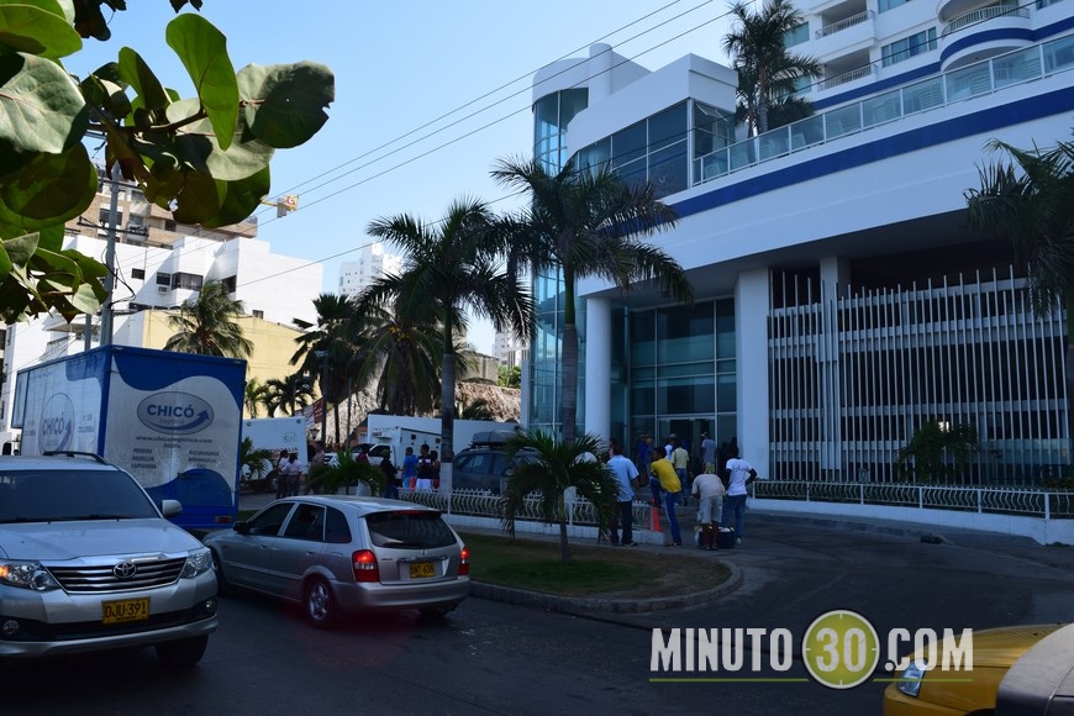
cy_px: 358
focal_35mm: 27
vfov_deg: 47.9
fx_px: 805
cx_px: 537
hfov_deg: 67.4
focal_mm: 18
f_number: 10
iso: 400
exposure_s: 1/320
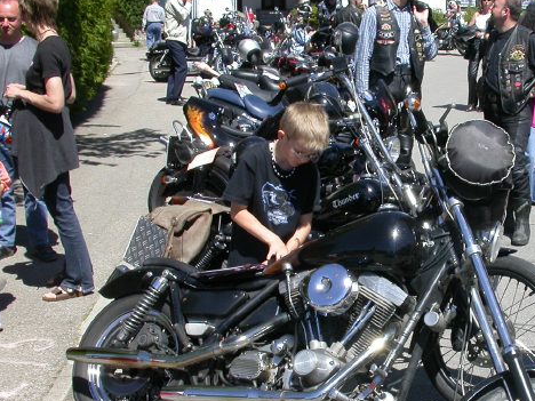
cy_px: 256
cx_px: 402
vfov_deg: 22.5
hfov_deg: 29.3
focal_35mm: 65
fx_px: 1005
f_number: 6.7
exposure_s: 1/261
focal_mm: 7.85
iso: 100
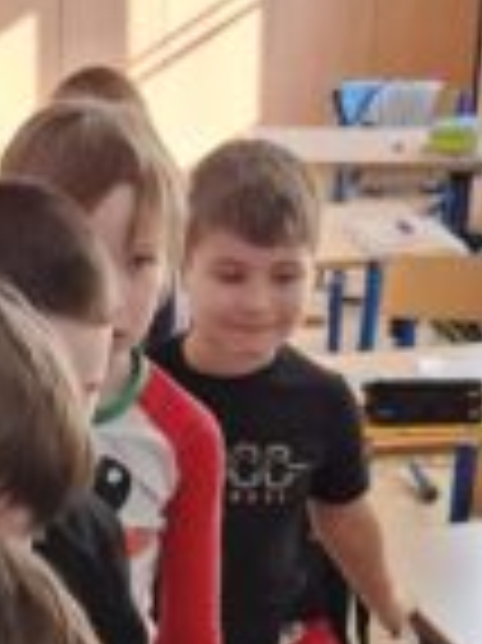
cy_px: 703
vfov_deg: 18.4
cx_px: 54
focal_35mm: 103
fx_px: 1915
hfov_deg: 14.2
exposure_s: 1/100
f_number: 1.8
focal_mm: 5.54
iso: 160
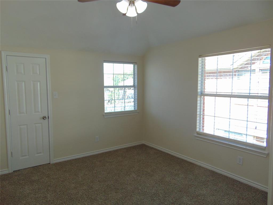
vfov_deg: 54.9
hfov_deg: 69.4
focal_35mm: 25
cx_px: 136
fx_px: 197
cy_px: 102
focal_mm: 4.5
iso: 80
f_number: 3
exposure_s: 1/80
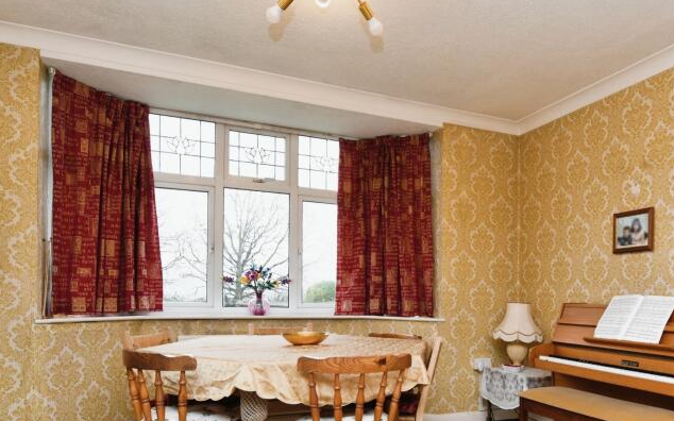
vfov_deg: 43.8
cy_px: 285
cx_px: 423
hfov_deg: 65.5
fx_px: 514
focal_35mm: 28
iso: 800
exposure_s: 1/60
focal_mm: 17
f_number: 11
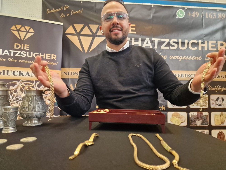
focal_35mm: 23
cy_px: 85
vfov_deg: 58.9
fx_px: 150
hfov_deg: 73.9
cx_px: 113
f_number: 1.8
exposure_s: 1/100
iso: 250
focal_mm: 6.4
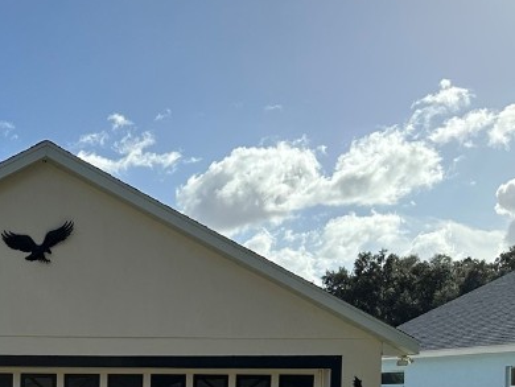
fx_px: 938
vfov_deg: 21.8
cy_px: 448
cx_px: -26
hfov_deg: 28.4
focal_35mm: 63
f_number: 1.78
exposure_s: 1/6211
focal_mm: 6.86
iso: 80
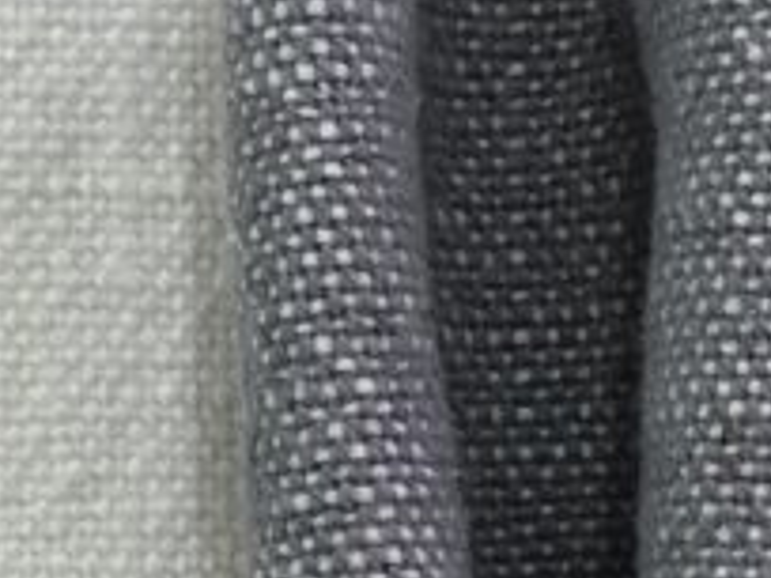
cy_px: 703
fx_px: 4700
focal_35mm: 211
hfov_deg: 9.4
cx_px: 559
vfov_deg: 7.0
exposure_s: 1/40
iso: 25
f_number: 1.8
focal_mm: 4
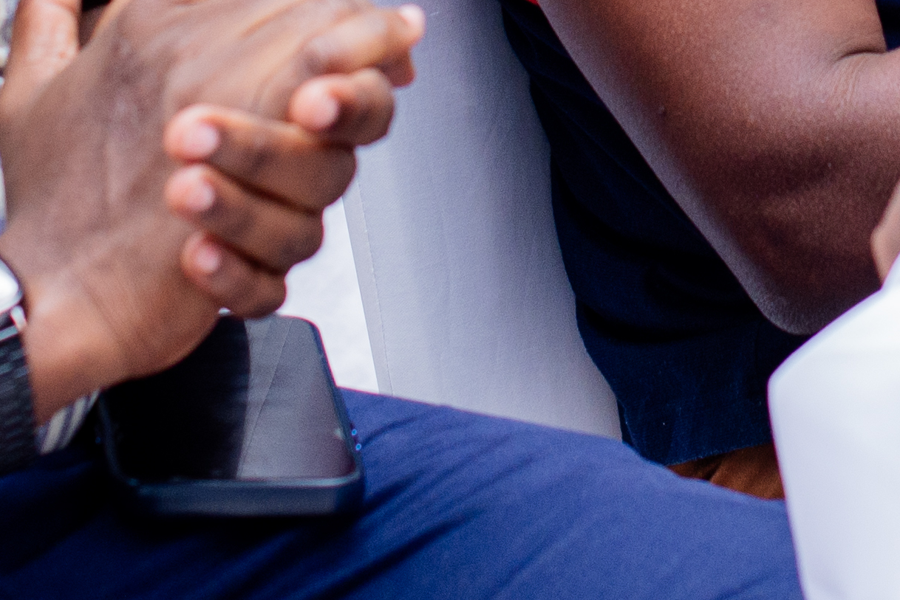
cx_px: 823
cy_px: -684
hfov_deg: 8.3
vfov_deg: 5.4
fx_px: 6177
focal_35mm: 247
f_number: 3.5
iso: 400
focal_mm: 50
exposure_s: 1/100
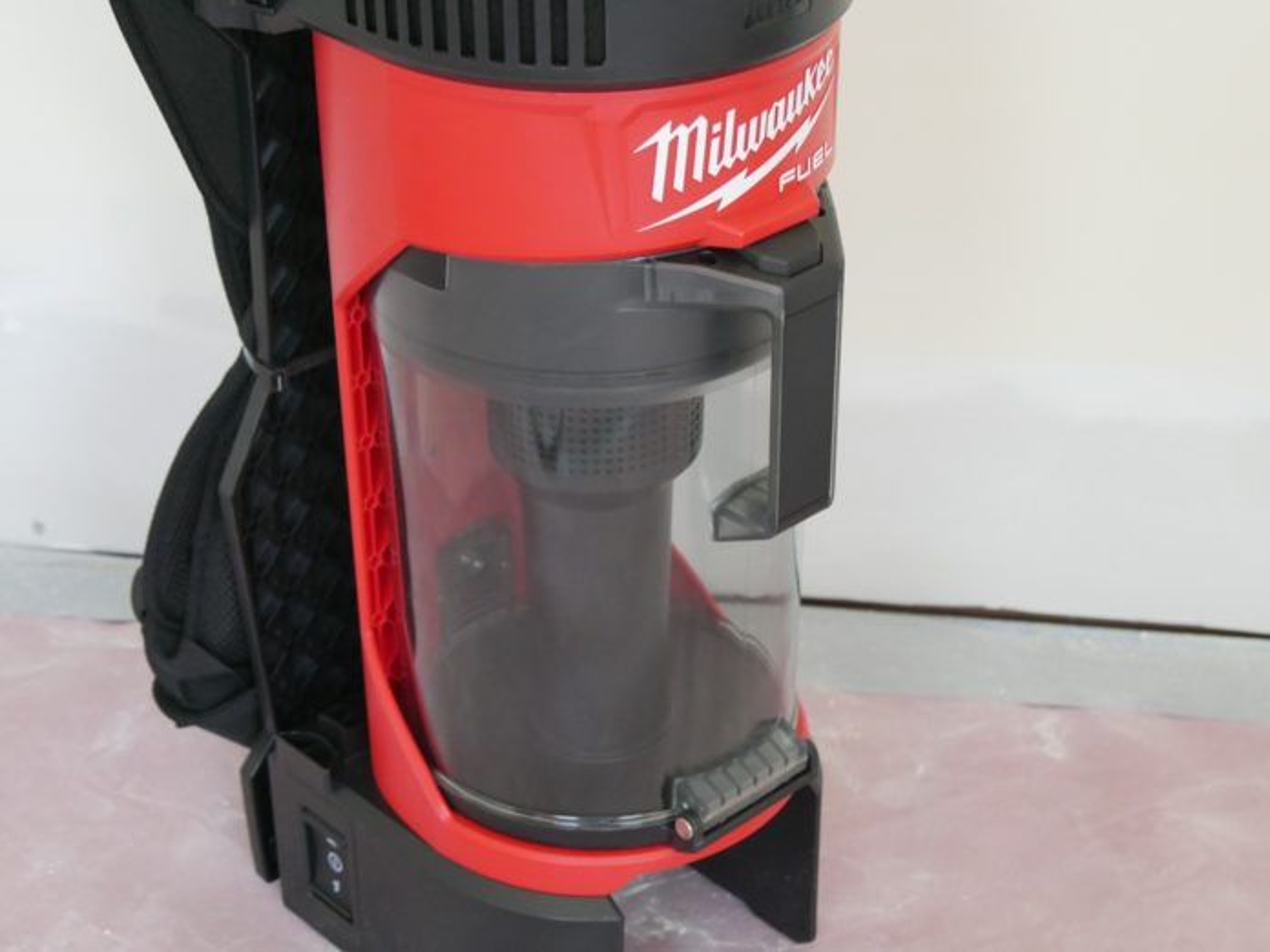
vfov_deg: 21.6
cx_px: 635
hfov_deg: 28.6
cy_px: 476
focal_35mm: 68
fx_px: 2495
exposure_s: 1/80
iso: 3200
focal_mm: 34
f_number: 4.5
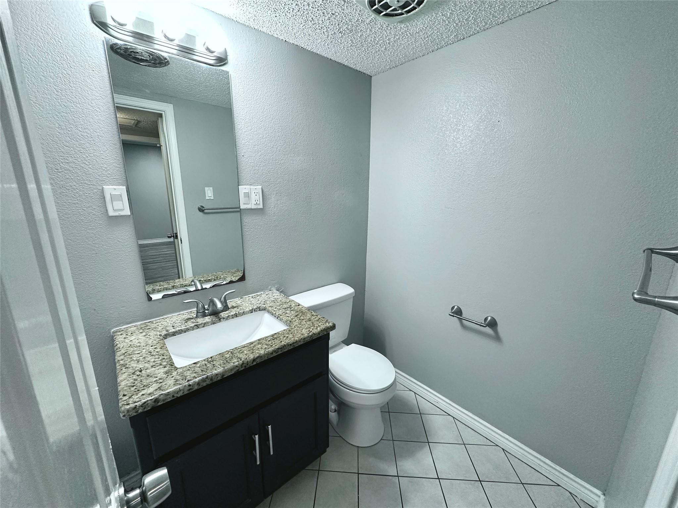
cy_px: 254
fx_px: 274
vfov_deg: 85.7
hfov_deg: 102.1
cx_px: 339
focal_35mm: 14
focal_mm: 2.22
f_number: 2.2
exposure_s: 1/60
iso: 250
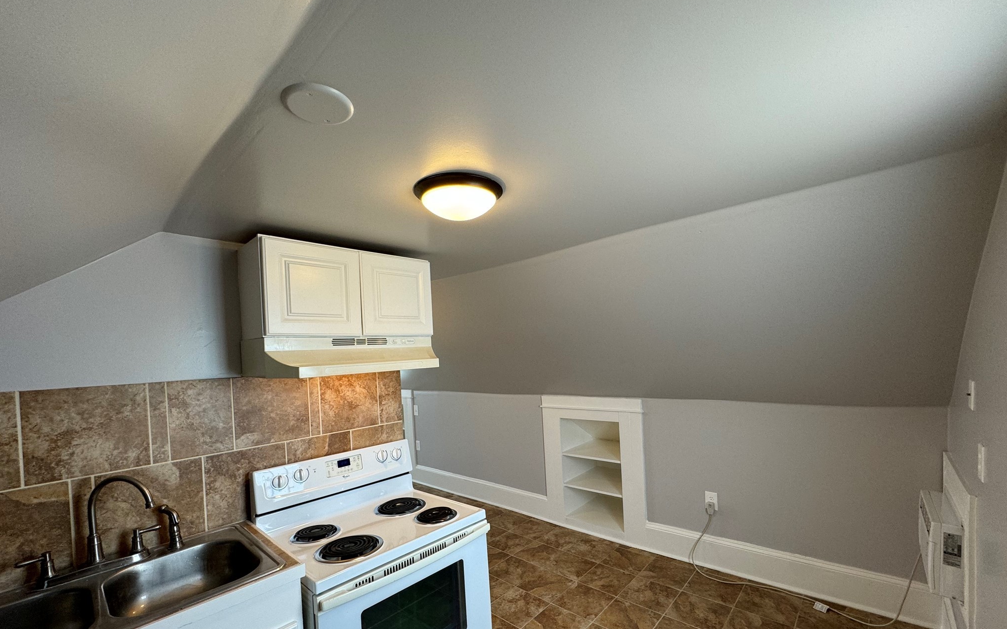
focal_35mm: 15
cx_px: 506
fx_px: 412
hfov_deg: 101.5
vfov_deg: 74.4
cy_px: 358
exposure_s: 1/120
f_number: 2.2
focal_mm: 2.22
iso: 100
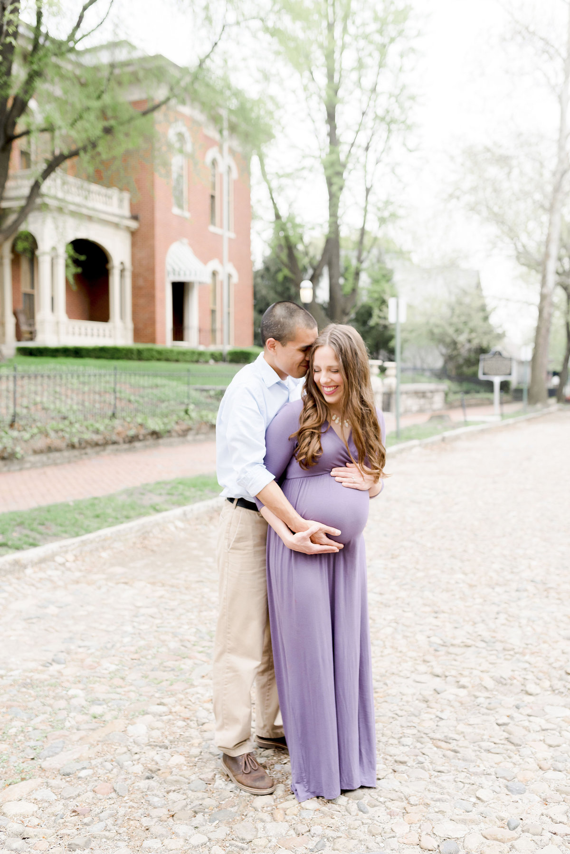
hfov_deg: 37.9
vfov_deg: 54.4
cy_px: 427
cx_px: 285
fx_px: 831
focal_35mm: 35
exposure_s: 1/500
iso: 500
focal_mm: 35
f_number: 2.8
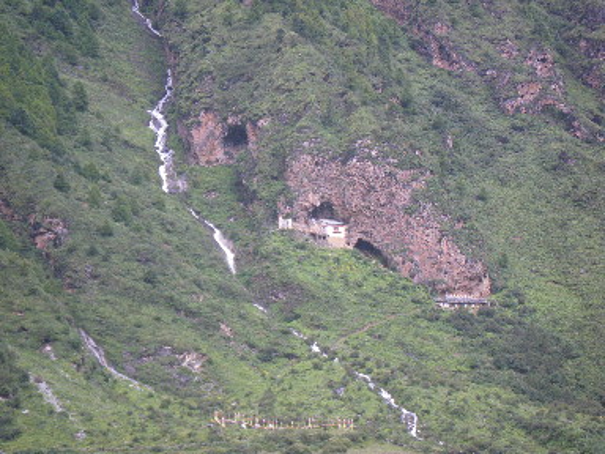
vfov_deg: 12.9
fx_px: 2010
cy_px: 227
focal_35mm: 115
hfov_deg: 17.1
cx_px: 302
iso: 160
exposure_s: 1/160
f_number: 5.2
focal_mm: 20.6
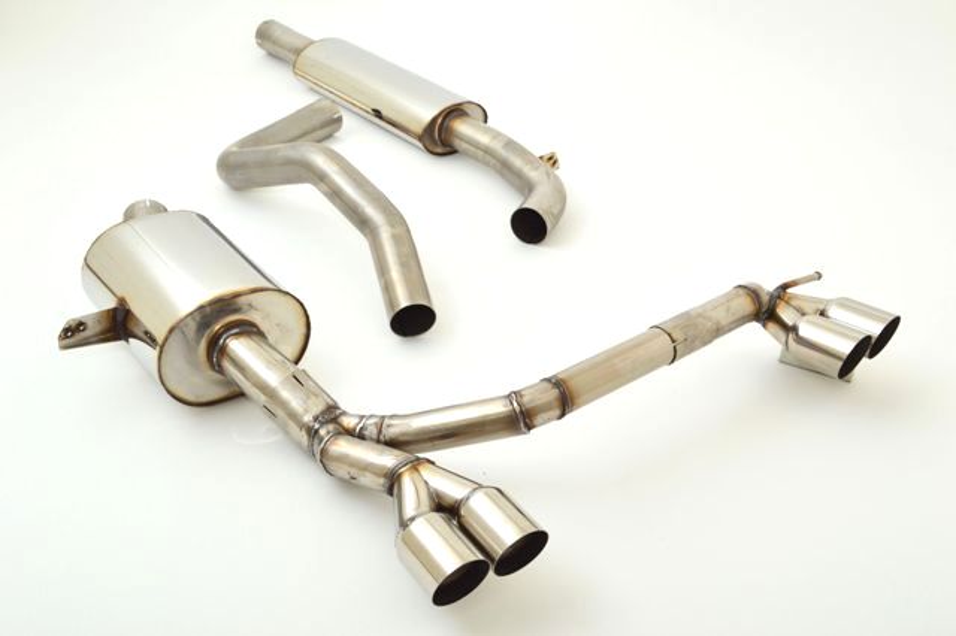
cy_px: 318
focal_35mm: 44
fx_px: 1155
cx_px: 478
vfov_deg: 30.8
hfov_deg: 45.0
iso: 200
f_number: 10
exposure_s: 1/160
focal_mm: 29
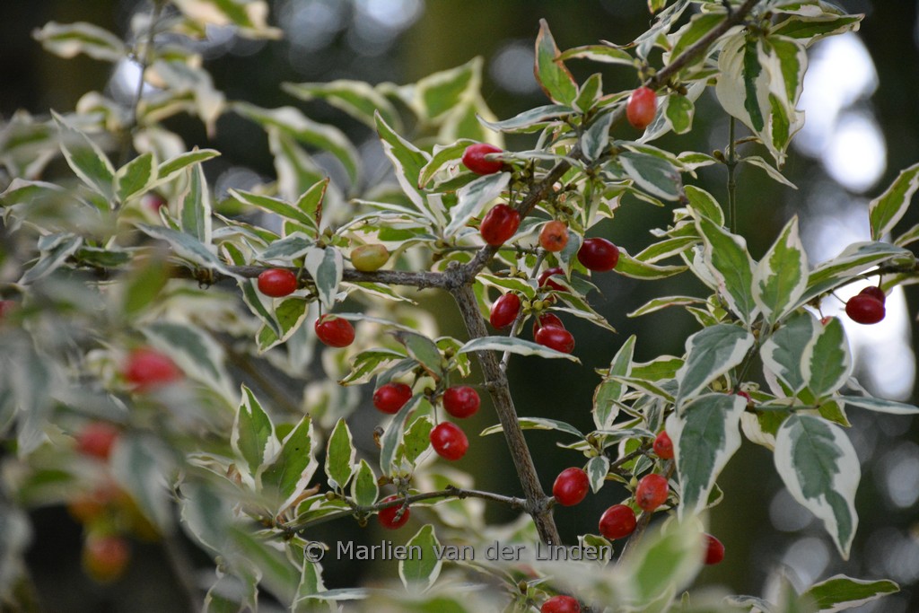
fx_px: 5361
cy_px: 306
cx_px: 460
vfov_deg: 6.5
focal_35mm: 210
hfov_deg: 9.8
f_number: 5.6
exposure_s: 1/500
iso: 3200
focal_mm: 140
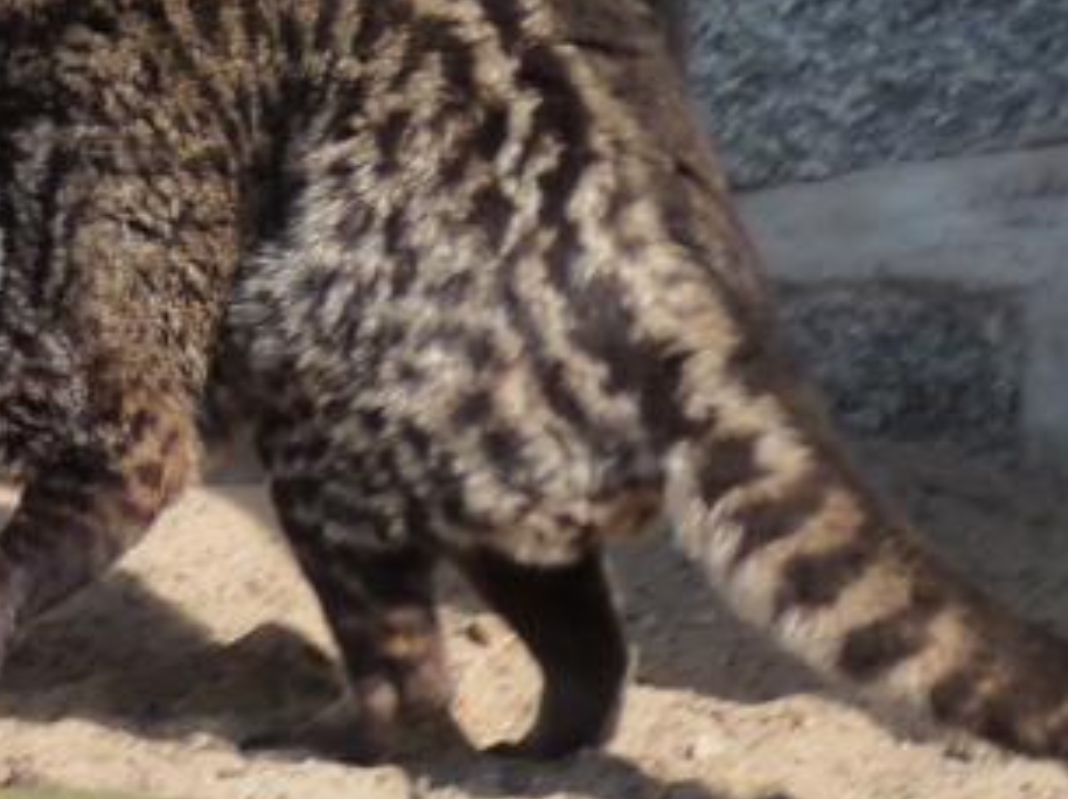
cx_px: 11
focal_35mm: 654
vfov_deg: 2.3
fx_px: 20154
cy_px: 63
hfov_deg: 3.0
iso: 160
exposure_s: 1/200
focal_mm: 31.2
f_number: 4
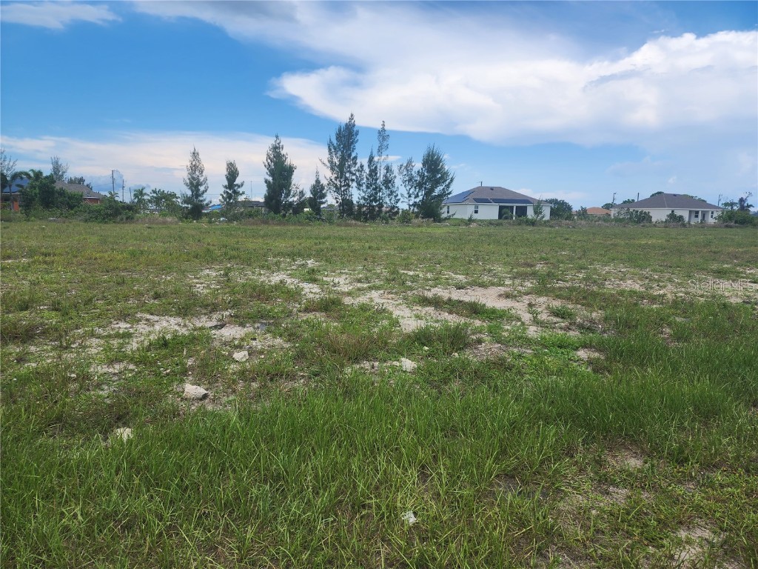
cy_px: 284
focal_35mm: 23
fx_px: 504
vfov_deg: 58.9
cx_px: 379
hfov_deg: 73.9
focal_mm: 6.4
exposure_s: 1/919
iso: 12
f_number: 1.8
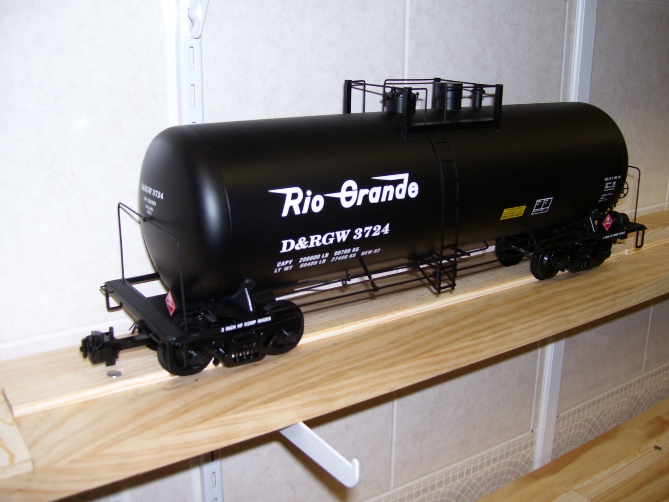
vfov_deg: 38.7
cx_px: 334
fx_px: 715
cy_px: 251
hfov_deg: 50.1
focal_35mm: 37
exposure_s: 1/60
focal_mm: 6
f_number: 2.7
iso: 80
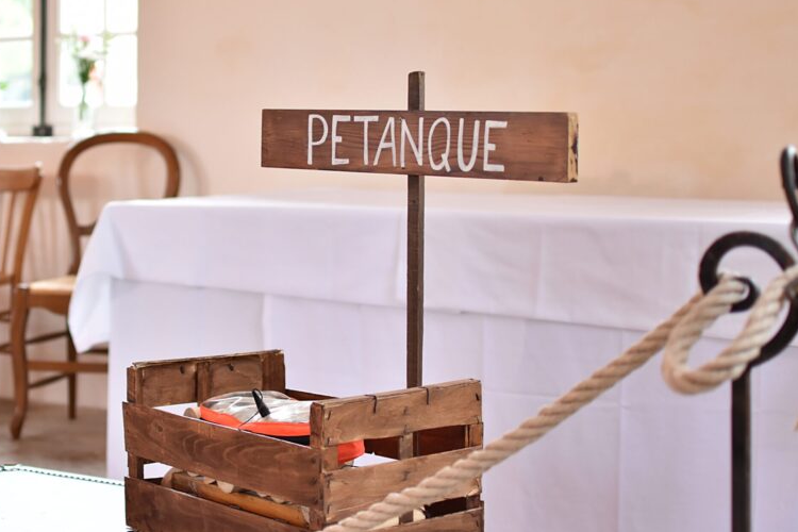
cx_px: 273
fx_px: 1589
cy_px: 235
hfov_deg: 28.0
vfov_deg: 19.0
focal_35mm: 72
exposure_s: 1/160
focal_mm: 35
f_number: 1.8
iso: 640
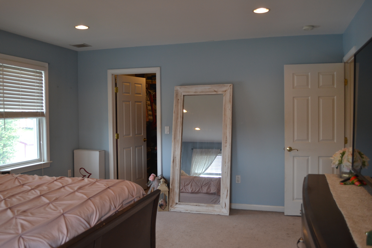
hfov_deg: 58.7
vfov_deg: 41.1
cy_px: 128
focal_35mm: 32
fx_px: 331
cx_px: 184
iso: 400
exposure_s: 1/60
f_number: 4
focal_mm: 20
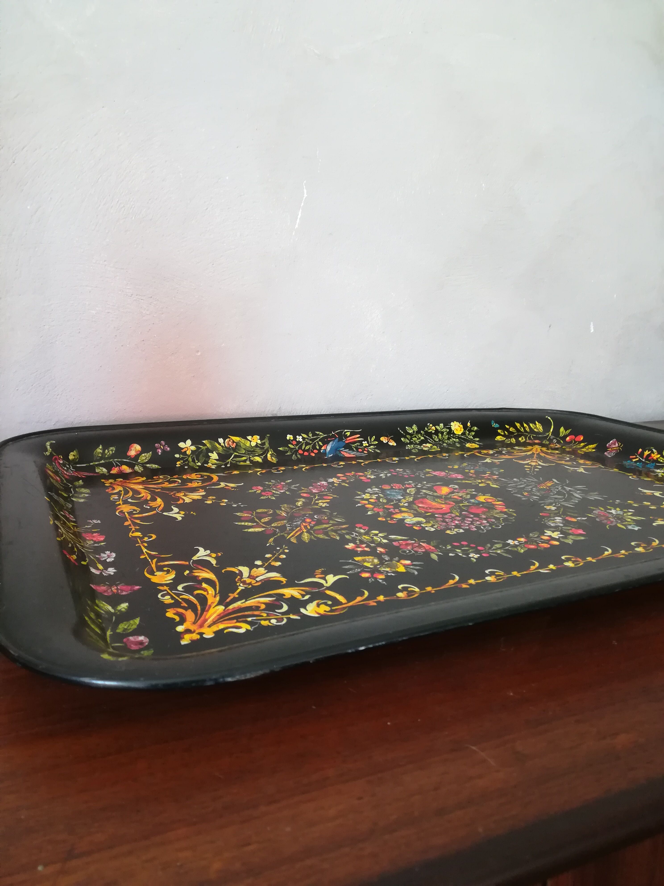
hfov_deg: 53.1
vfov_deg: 67.3
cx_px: 332
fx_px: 665
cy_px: 443
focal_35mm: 26
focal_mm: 3.83
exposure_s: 1/33.3
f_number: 2.2
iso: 320
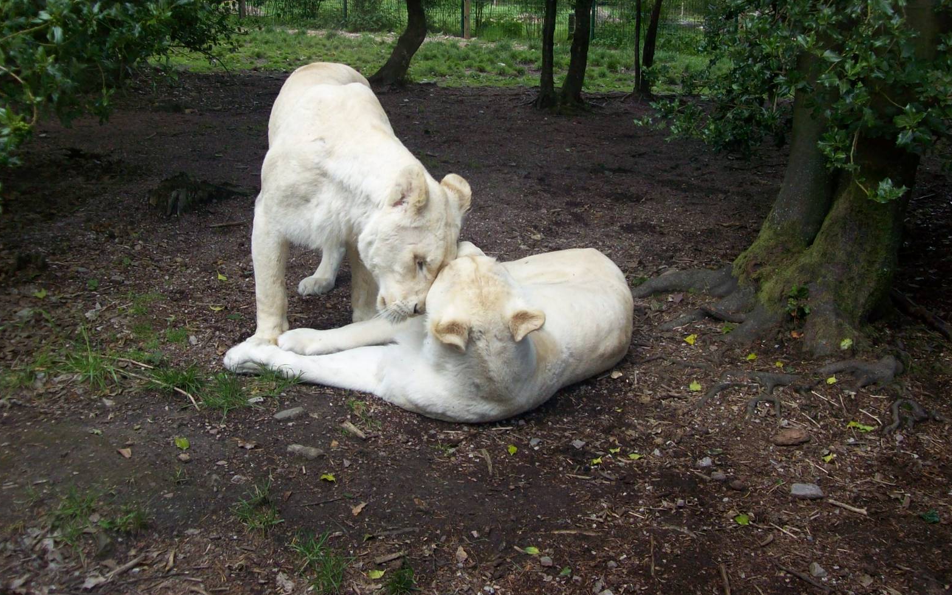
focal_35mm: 39
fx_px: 1012
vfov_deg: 32.7
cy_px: 237
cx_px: 469
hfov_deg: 50.4
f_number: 2.7
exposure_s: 1/280
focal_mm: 6
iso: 80
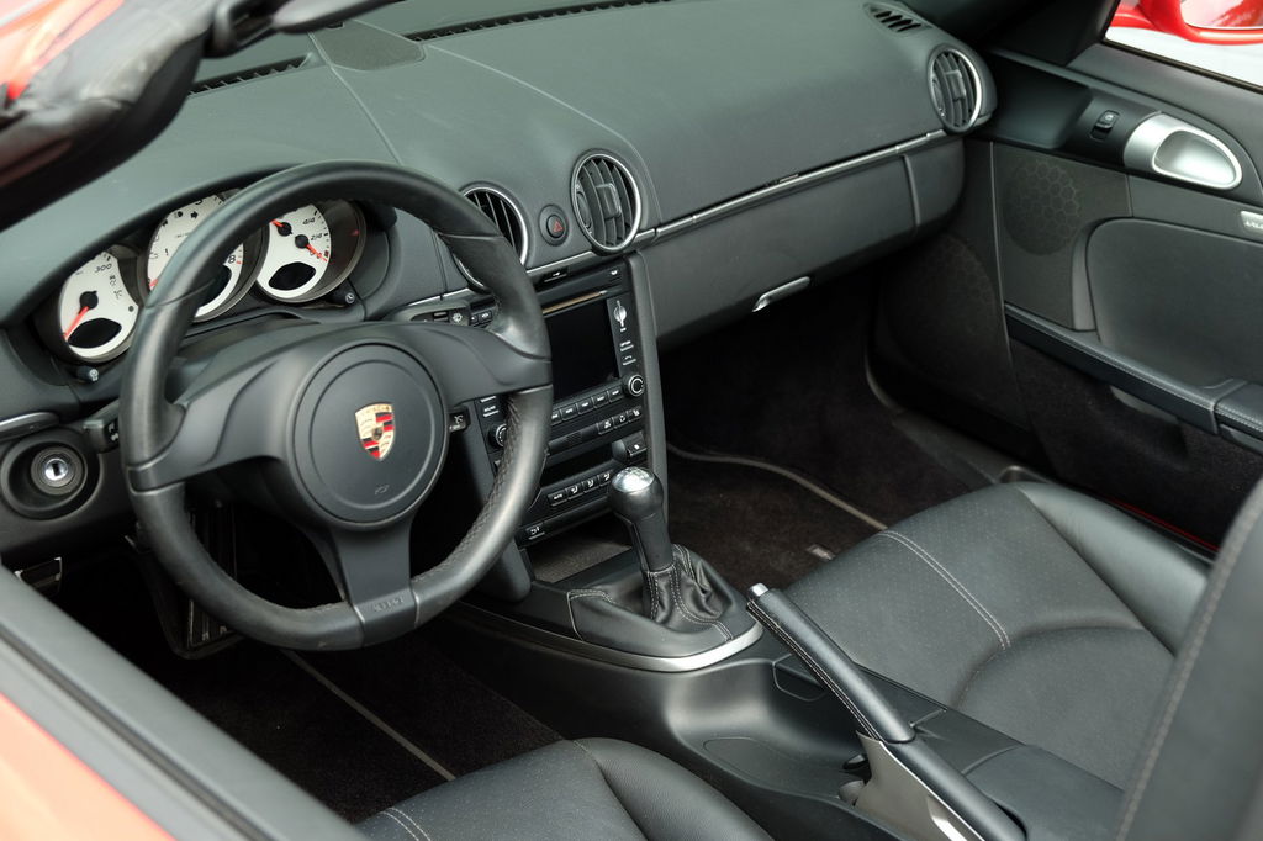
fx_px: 2069
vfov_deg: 23.0
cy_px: 420
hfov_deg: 33.9
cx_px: 632
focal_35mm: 59
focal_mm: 39
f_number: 4
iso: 200
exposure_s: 1/150
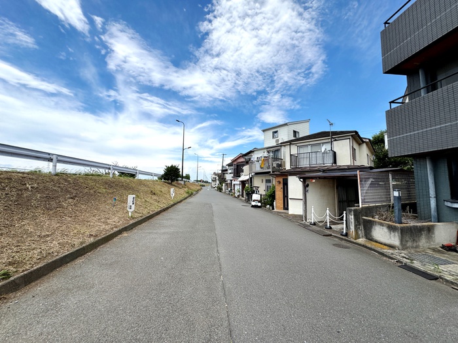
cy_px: 172
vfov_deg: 85.7
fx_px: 185
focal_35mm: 14
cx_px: 229
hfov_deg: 102.1
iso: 50
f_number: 2.2
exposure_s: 1/2770
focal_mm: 2.22
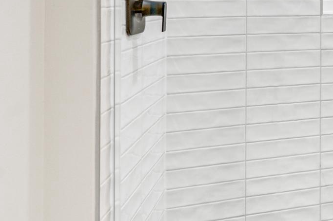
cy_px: -9
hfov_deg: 32.1
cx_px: 441
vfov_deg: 27.8
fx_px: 416
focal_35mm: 45
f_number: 10
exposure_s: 1/10
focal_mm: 10
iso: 200
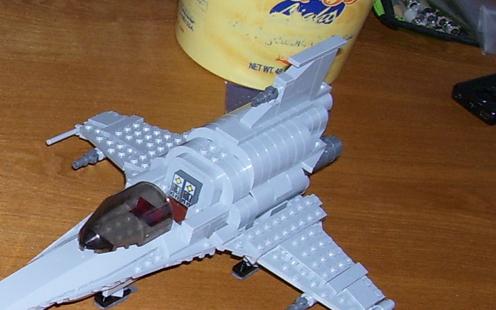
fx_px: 1406
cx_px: -135
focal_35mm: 104
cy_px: 208
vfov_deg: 12.6
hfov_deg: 18.7
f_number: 2.7
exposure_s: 1/60
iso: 80
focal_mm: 5.6
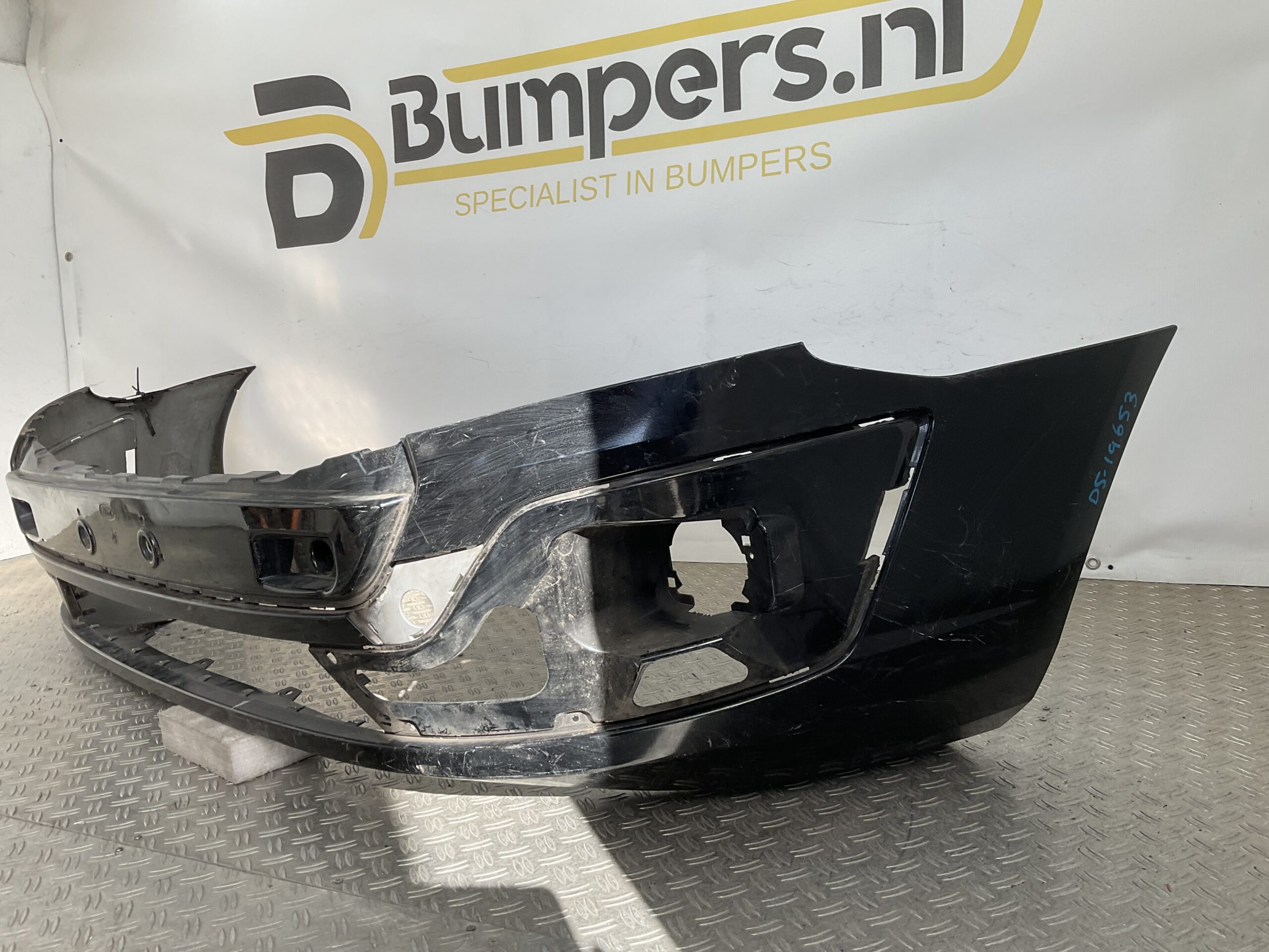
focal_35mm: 29
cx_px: 634
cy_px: 476
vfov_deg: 48.2
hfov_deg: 61.7
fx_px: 1063
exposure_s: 1/305
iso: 16
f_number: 1.8
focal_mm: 3
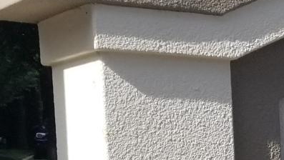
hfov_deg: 13.1
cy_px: 315
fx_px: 1100
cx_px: 538
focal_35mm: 146
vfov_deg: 8.0
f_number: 1.7
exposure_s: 1/1632
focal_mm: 4.3
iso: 50
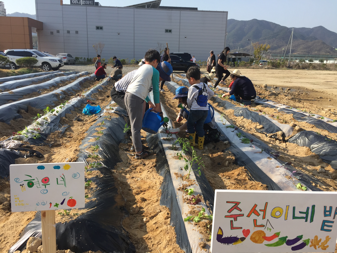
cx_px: 168
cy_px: 126
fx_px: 282
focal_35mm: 29
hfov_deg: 61.7
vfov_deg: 48.2
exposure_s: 1/1412
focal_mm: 4.15
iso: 32
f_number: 2.2
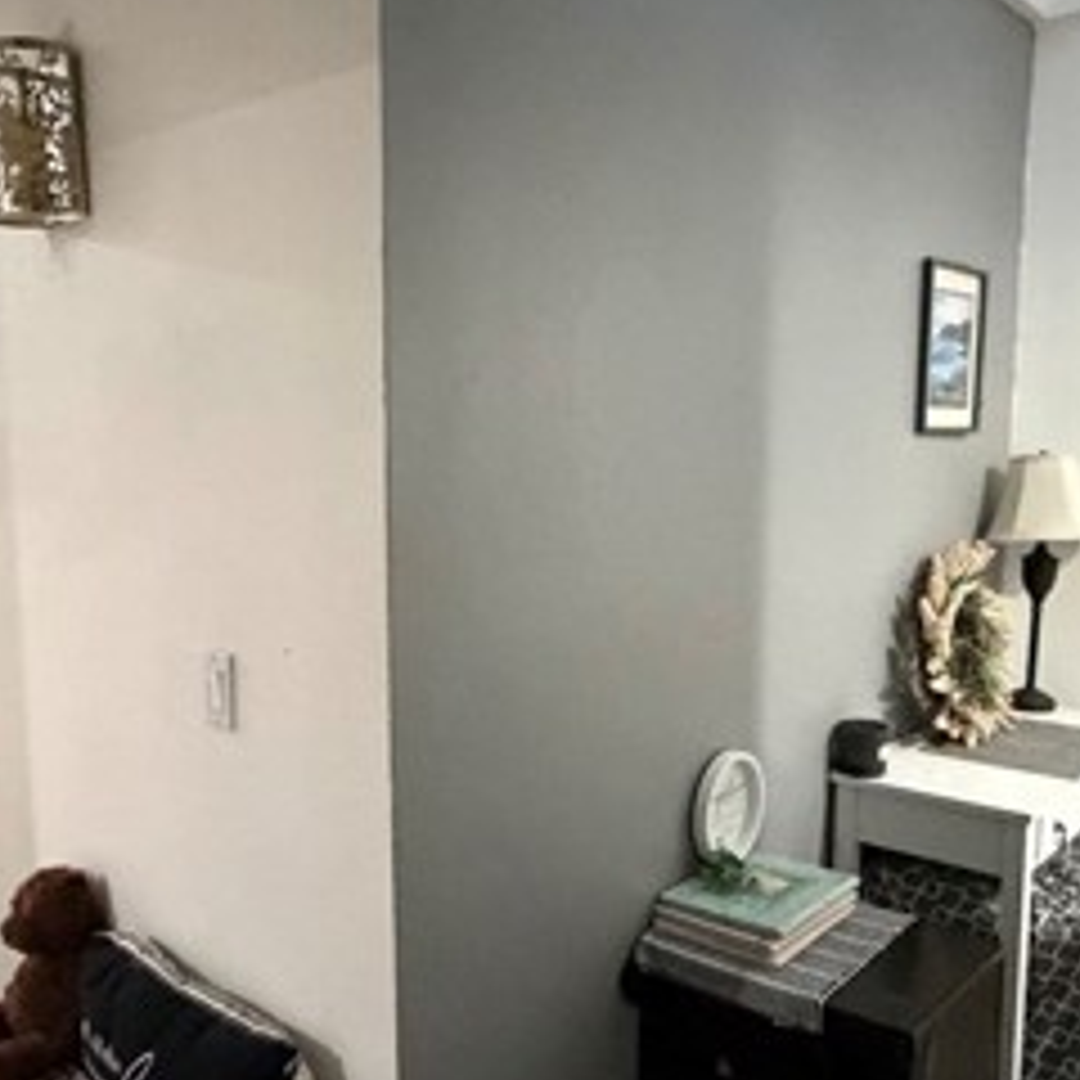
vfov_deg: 49.7
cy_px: 576
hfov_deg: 49.7
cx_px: 536
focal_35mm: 33
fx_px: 1165
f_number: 2.2
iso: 1250
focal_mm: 2.22
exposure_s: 1/40
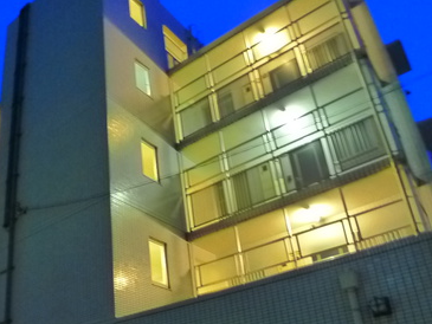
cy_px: 243
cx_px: 125
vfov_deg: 31.0
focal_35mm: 46
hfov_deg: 40.4
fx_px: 574
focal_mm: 5.1
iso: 400
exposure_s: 1/2
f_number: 2
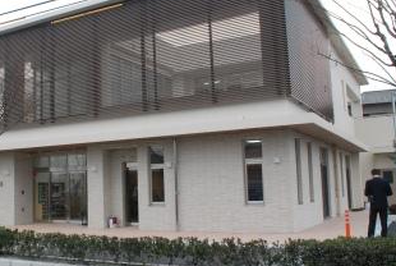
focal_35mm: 39
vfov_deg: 34.4
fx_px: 430
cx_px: 120
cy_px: 131
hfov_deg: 48.3
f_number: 9
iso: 1250
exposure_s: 1/320
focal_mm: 18
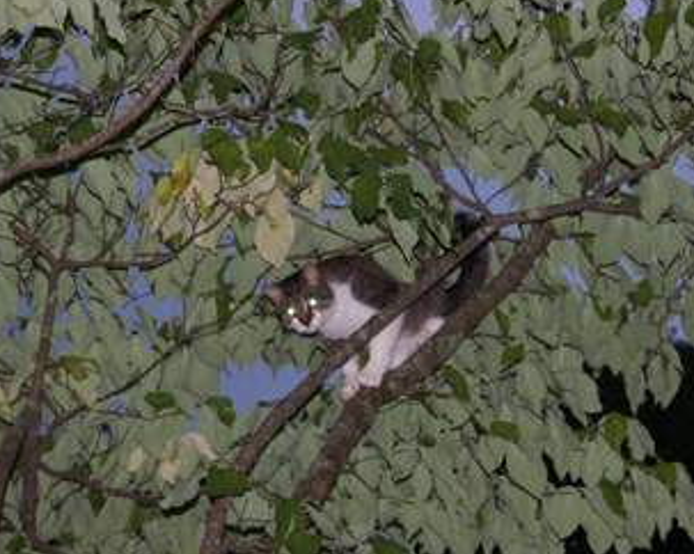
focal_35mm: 146
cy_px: 292
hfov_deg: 13.2
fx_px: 2997
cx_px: 384
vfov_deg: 10.6
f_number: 5.6
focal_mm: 70
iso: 400
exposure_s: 1/125
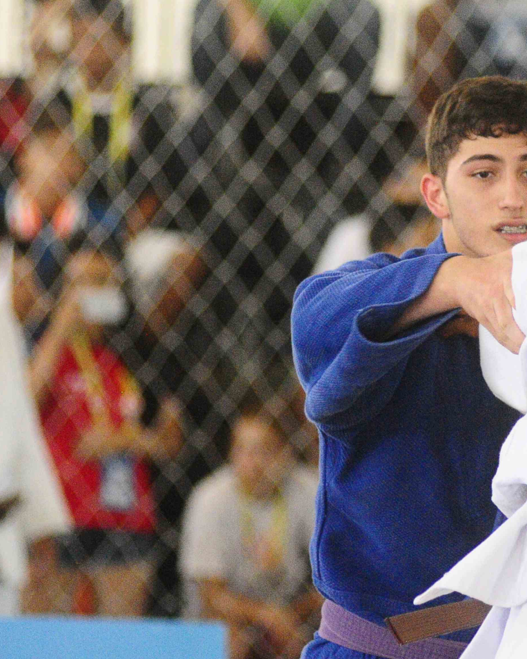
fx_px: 9008
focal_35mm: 462
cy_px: 363
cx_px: 556
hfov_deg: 3.3
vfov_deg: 4.2
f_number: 2.8
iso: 3200
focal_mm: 155
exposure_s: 1/800
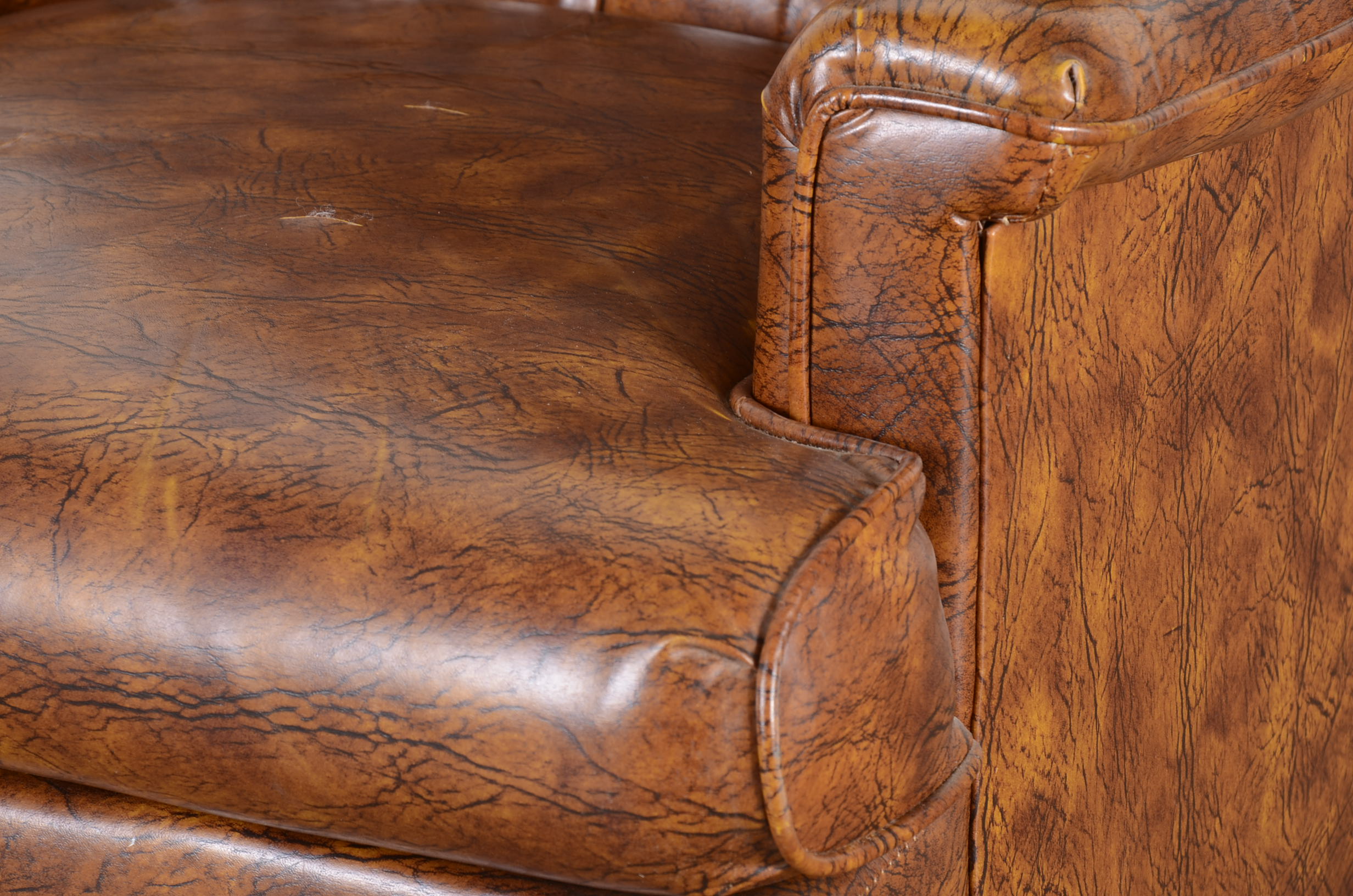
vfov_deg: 8.7
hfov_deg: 13.1
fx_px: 5907
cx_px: 676
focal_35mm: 158
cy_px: 448
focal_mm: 105
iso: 160
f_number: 10
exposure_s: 1/125
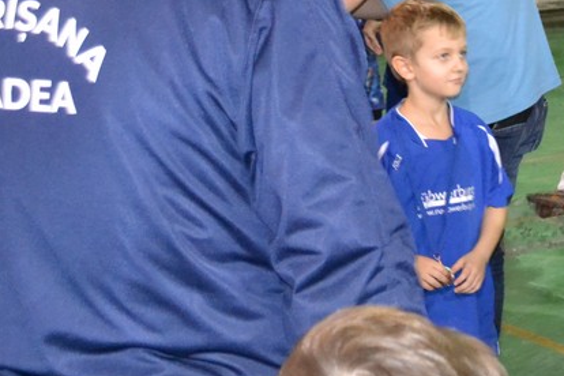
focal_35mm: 102
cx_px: 738
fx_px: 1598
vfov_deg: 13.4
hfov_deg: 18.6
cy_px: 209
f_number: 3.8
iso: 3200
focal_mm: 22
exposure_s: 1/60
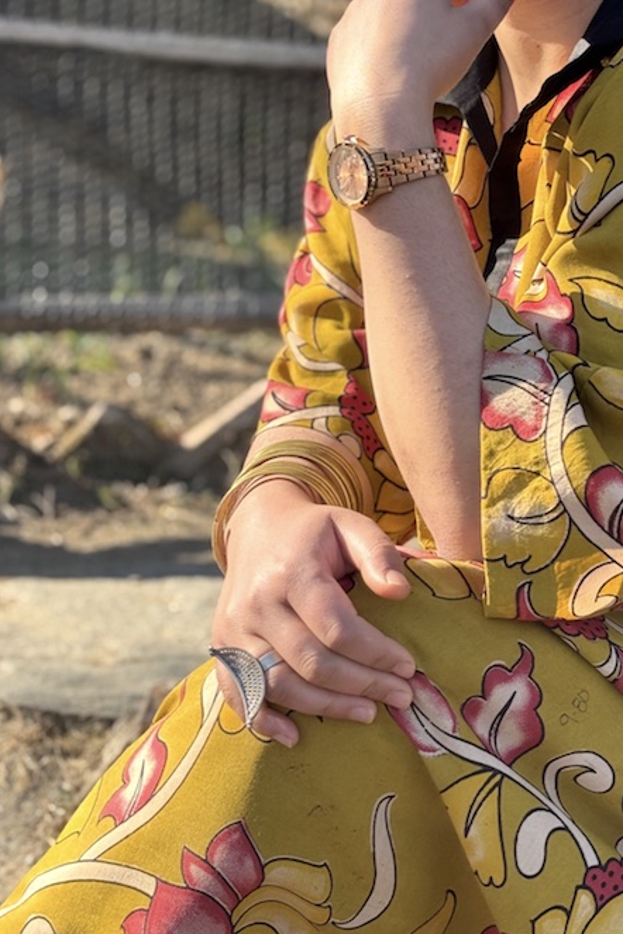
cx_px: 474
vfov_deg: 26.8
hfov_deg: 18.1
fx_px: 1947
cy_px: 280
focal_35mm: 75
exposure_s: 1/1193
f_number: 1.78
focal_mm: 6.76
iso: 64
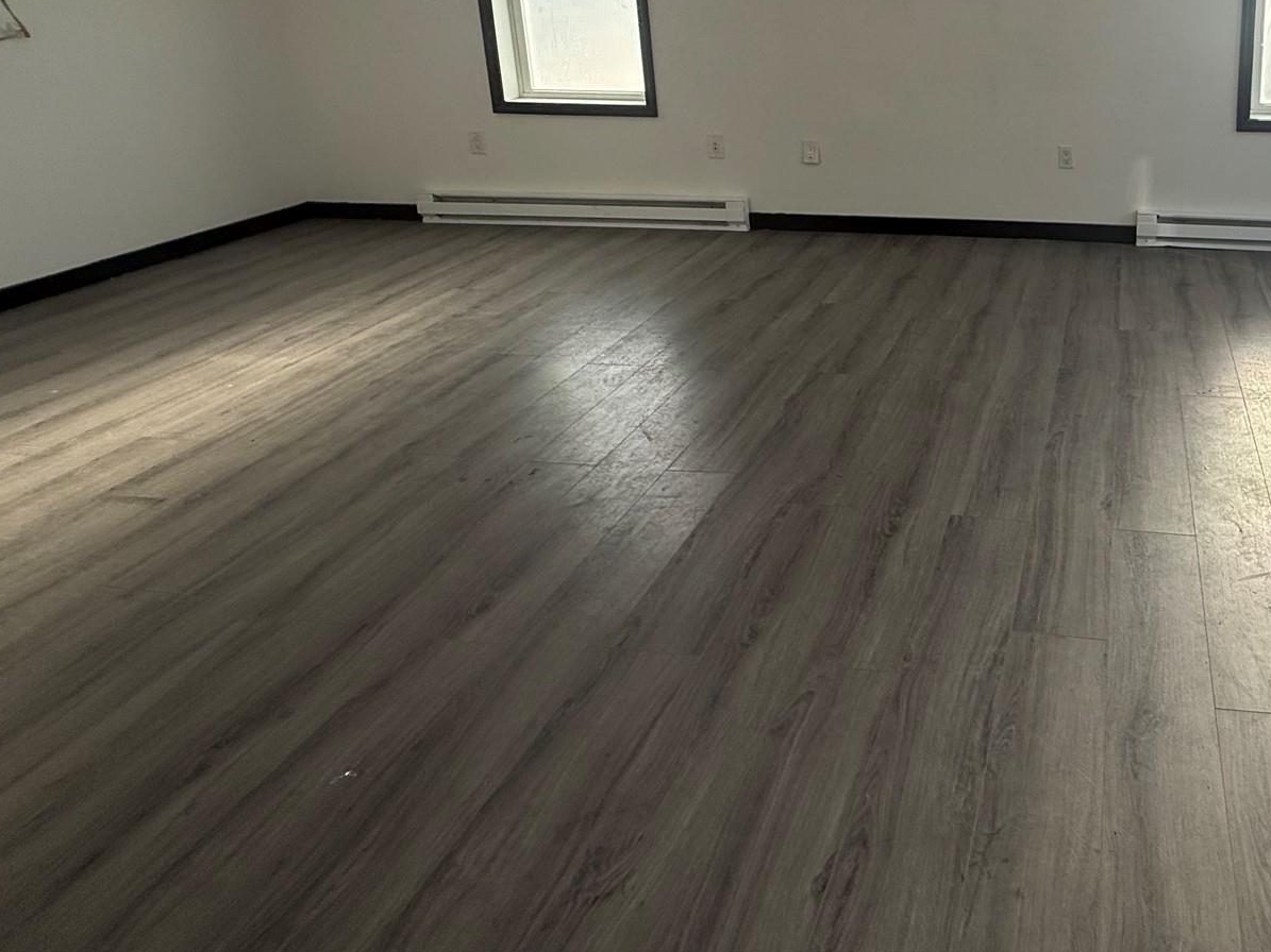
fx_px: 881
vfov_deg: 51.8
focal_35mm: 24
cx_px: 1047
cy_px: 142
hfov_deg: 64.2
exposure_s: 1/717
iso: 64
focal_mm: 2.22
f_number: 2.2
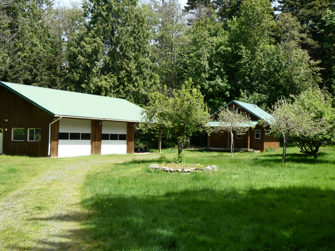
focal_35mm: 40
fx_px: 387
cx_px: 168
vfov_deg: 36.0
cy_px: 126
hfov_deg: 46.8
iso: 80
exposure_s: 1/320
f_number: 3.8
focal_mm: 7.2
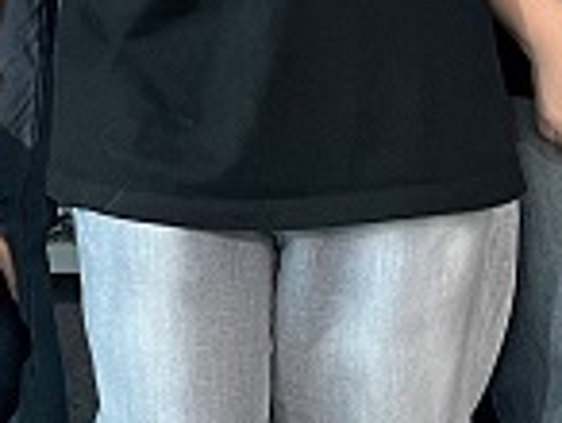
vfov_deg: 9.2
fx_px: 2293
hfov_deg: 13.7
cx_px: -69
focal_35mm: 141
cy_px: -681
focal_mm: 5.1
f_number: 1.6
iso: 100
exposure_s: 1/60
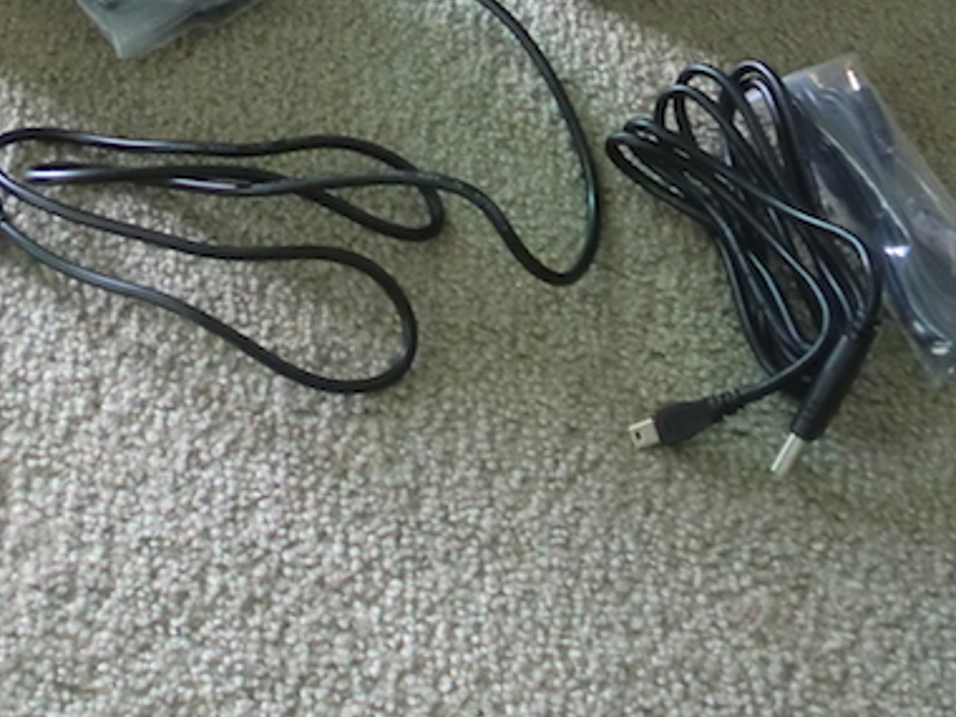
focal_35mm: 70
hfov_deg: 27.7
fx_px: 1933
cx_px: 367
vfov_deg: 20.2
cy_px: -45
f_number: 2.6
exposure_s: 1/60
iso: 250
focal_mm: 4.65
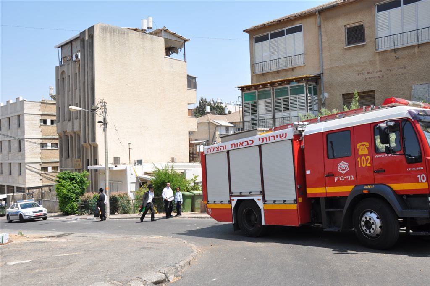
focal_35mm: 30
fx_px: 358
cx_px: 215
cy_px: 143
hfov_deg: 62.0
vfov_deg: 43.5
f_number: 9
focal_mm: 20
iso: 200
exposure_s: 1/320
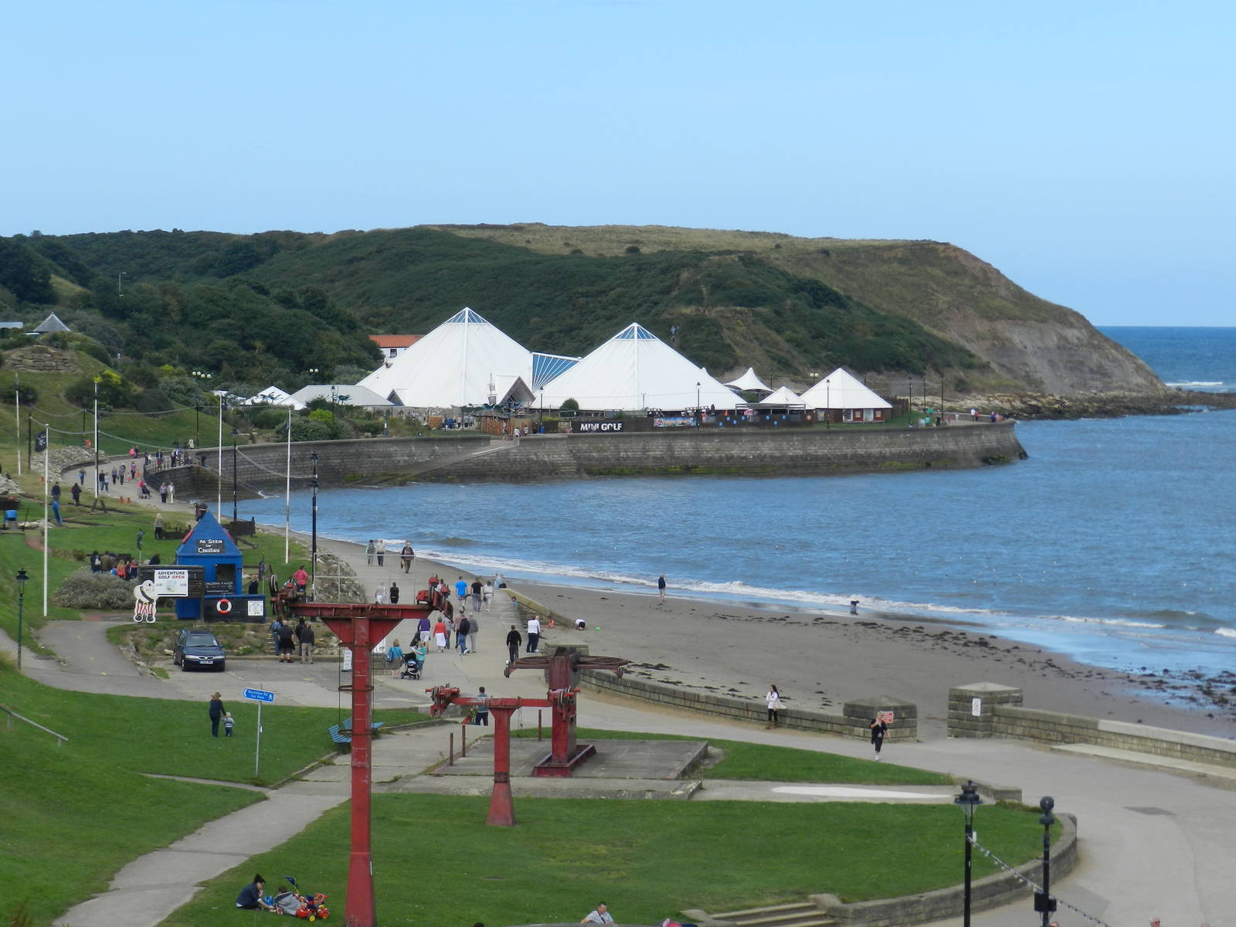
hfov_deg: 17.1
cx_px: 618
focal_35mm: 115
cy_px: 464
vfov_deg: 12.9
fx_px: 4106
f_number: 4.8
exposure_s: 1/800
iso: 160
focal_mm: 20.5
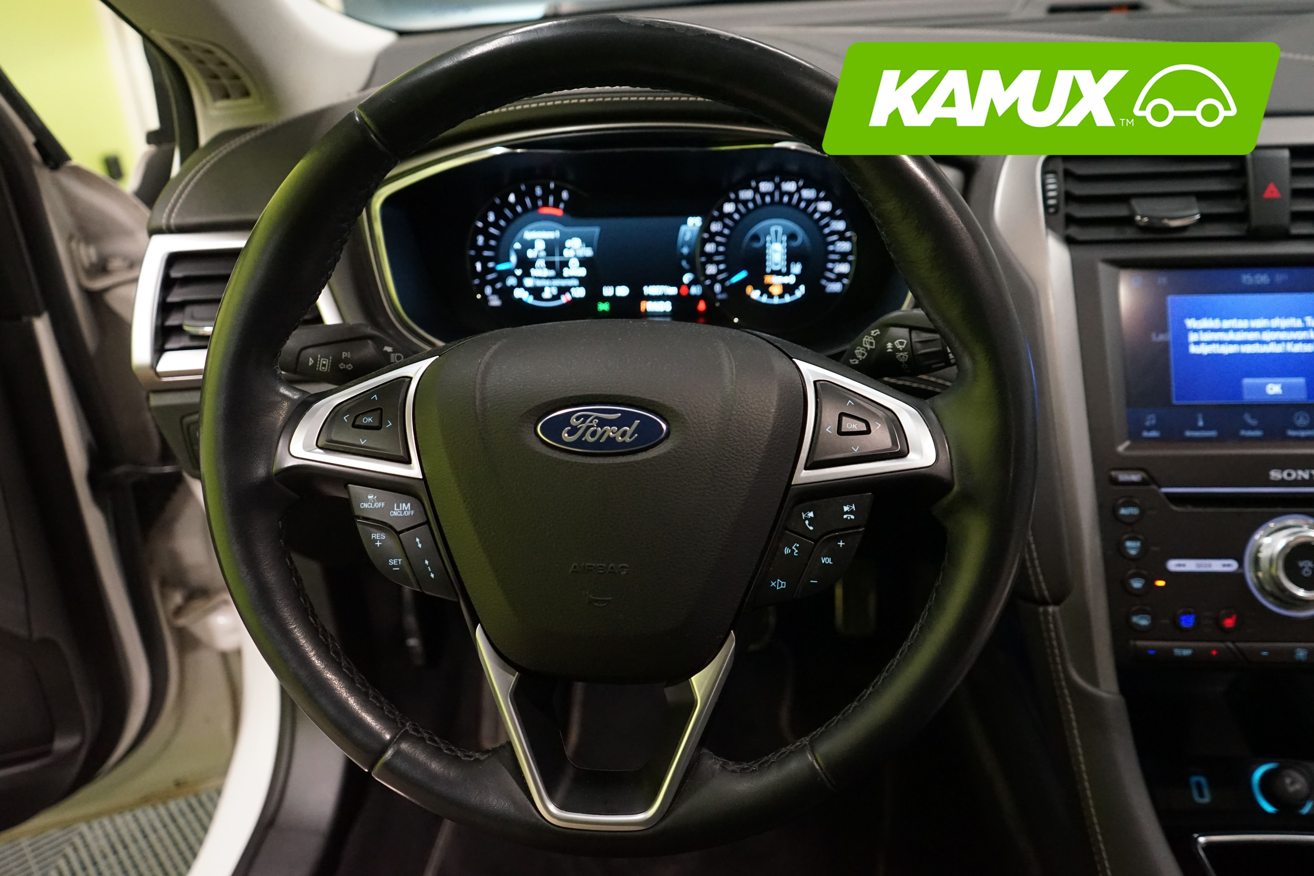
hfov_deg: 65.5
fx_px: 1022
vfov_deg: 46.4
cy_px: 438
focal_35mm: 28
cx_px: 657
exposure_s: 1/50
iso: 5000
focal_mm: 28
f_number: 4.5
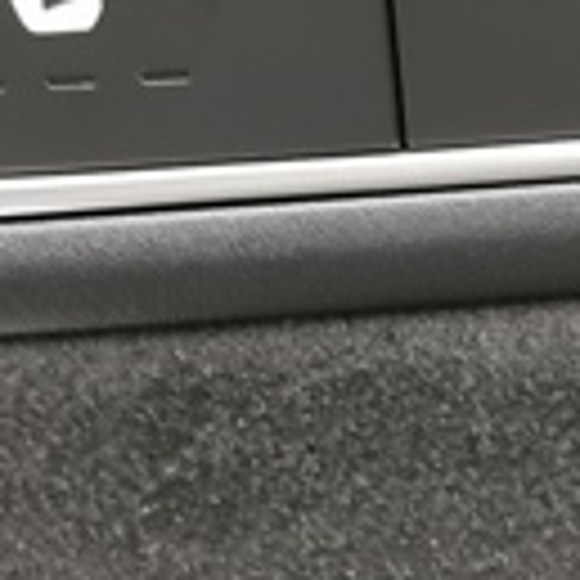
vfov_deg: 11.8
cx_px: 346
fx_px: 2806
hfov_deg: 11.8
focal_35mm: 148
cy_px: 369
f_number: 1.8
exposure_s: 1/50
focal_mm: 5.58
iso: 320
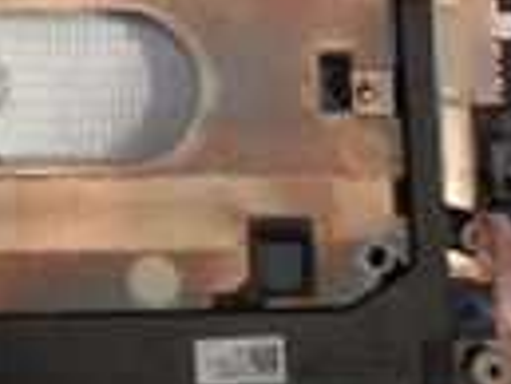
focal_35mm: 129
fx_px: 1906
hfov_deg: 13.1
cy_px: -261
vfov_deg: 10.9
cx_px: -523
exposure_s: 1/30
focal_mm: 4.6
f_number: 3.5
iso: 280
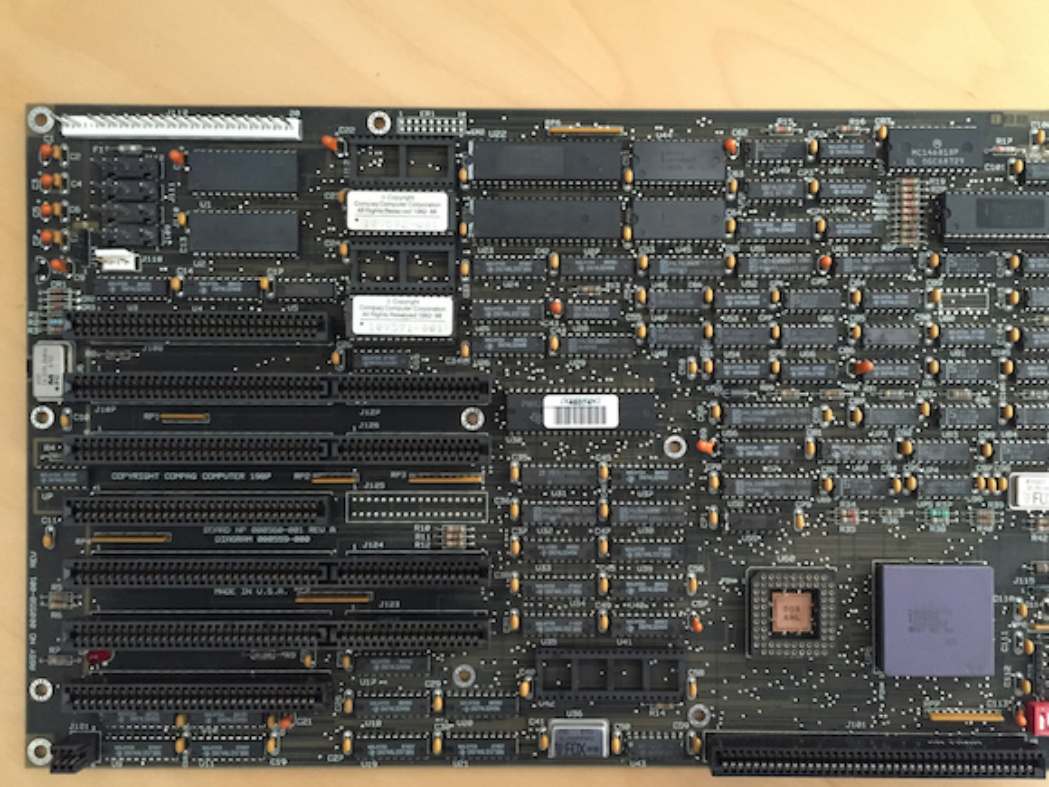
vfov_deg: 44.1
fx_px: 970
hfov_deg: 56.7
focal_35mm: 32
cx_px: 566
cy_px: 414
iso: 250
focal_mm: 4.15
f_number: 2.2
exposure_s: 1/30
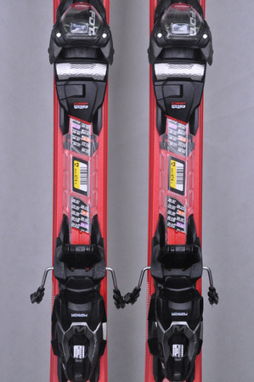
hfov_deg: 11.4
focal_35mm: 120
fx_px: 1273
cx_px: 127
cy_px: 191
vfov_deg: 17.1
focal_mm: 80
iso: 3200
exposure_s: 1/125
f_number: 9.5
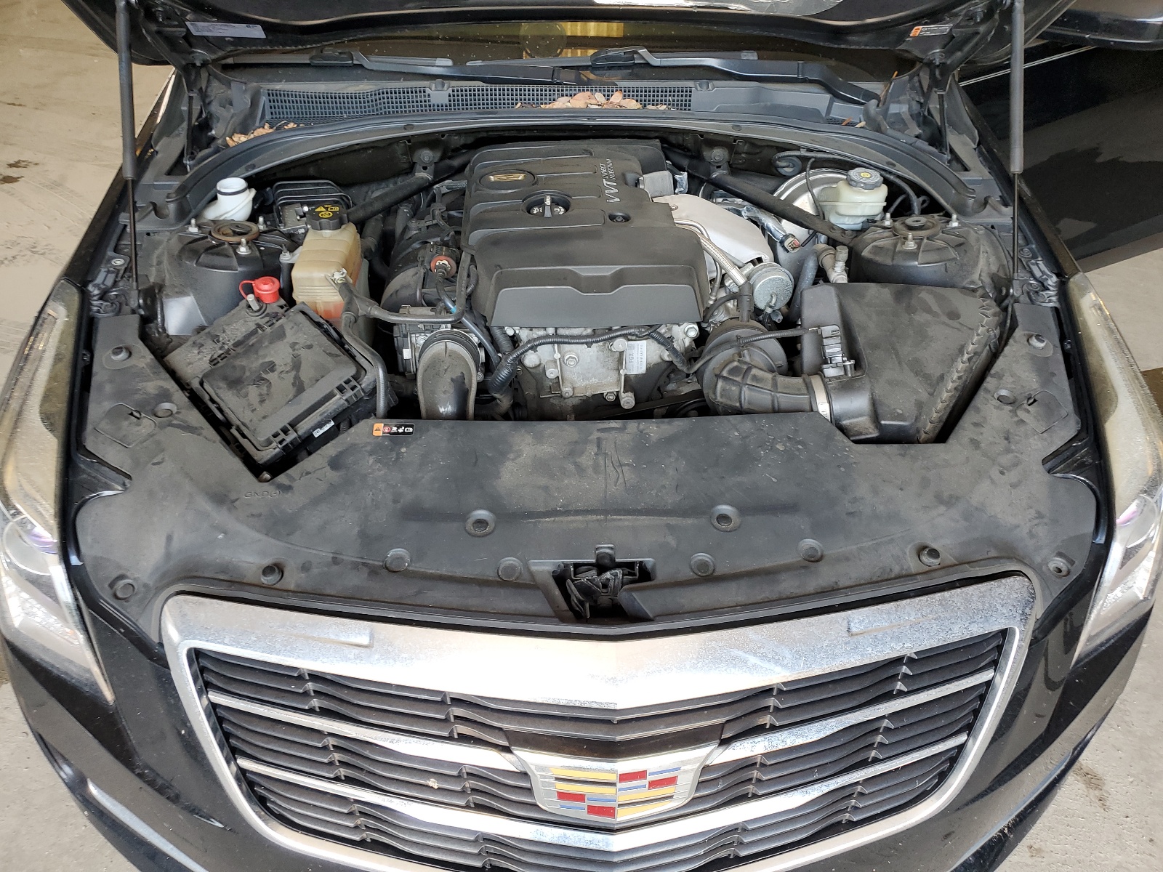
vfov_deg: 53.1
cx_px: 582
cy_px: 436
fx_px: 874
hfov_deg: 67.3
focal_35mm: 26
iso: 55
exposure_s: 1/120
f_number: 1.5
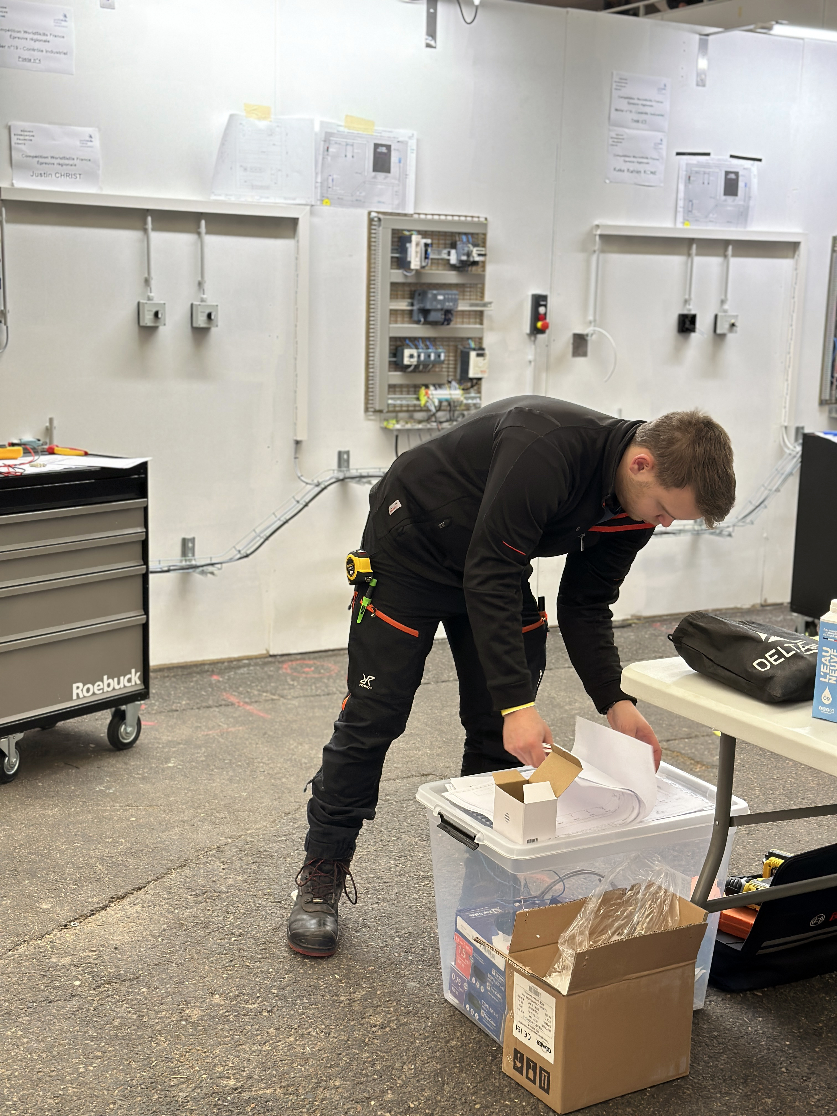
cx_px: 418
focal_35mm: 48
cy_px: 558
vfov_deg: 39.7
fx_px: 1547
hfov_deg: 30.3
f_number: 1.78
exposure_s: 1/50
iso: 125
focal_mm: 6.86
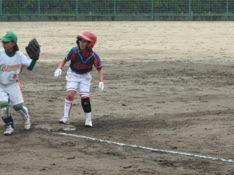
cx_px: 117
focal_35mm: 198
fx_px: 1338
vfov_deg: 7.5
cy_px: 100
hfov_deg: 10.0
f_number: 5
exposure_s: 1/125
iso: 100
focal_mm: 22.4
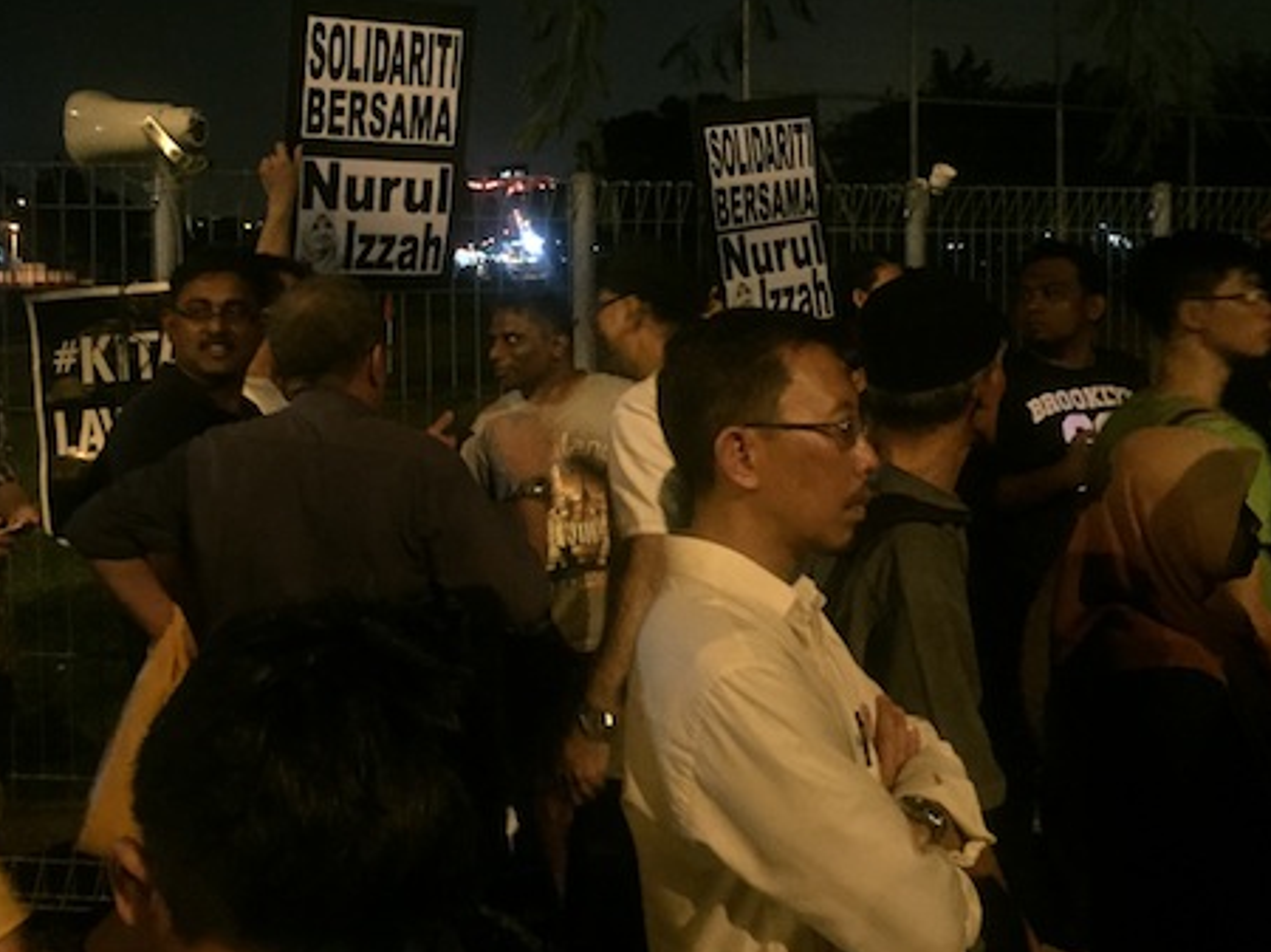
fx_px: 1468
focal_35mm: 40
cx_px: 523
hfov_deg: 46.6
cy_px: 309
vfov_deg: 35.5
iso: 800
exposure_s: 1/15
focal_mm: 4.15
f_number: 2.2
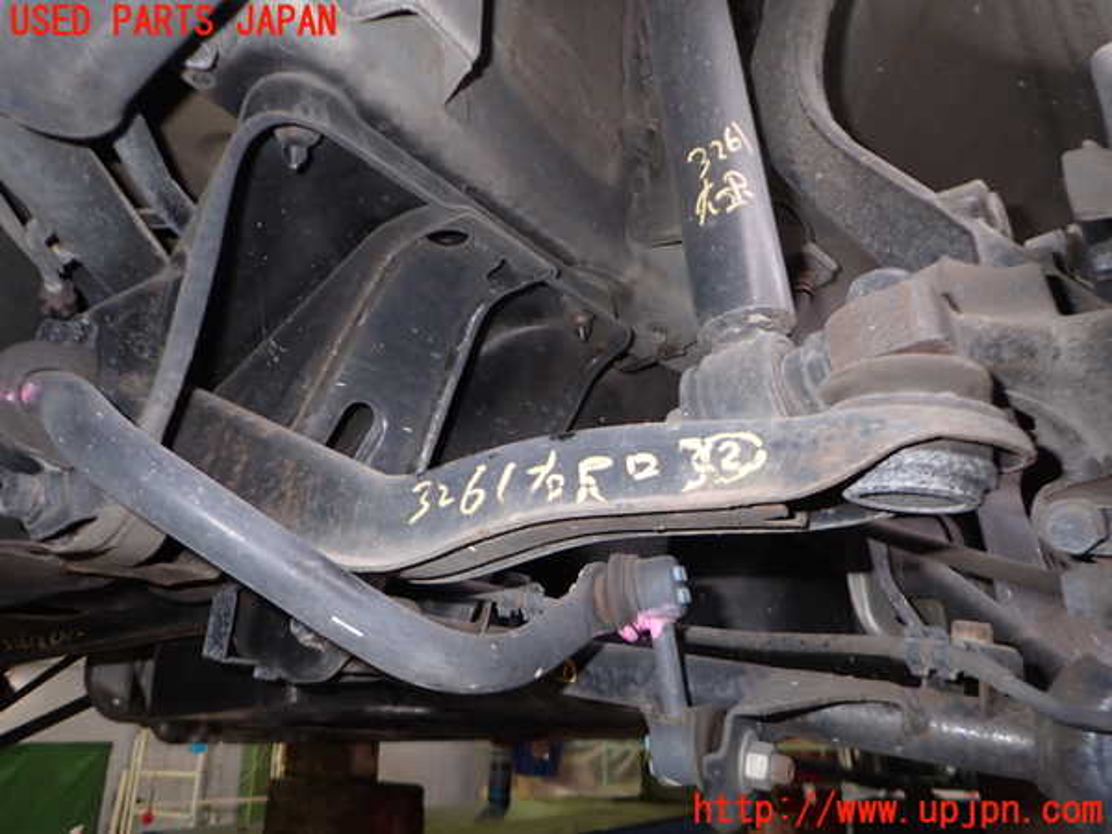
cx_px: 556
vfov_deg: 54.9
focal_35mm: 25
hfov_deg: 69.4
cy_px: 417
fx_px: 803
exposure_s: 1/30
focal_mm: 4.5
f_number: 2
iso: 200
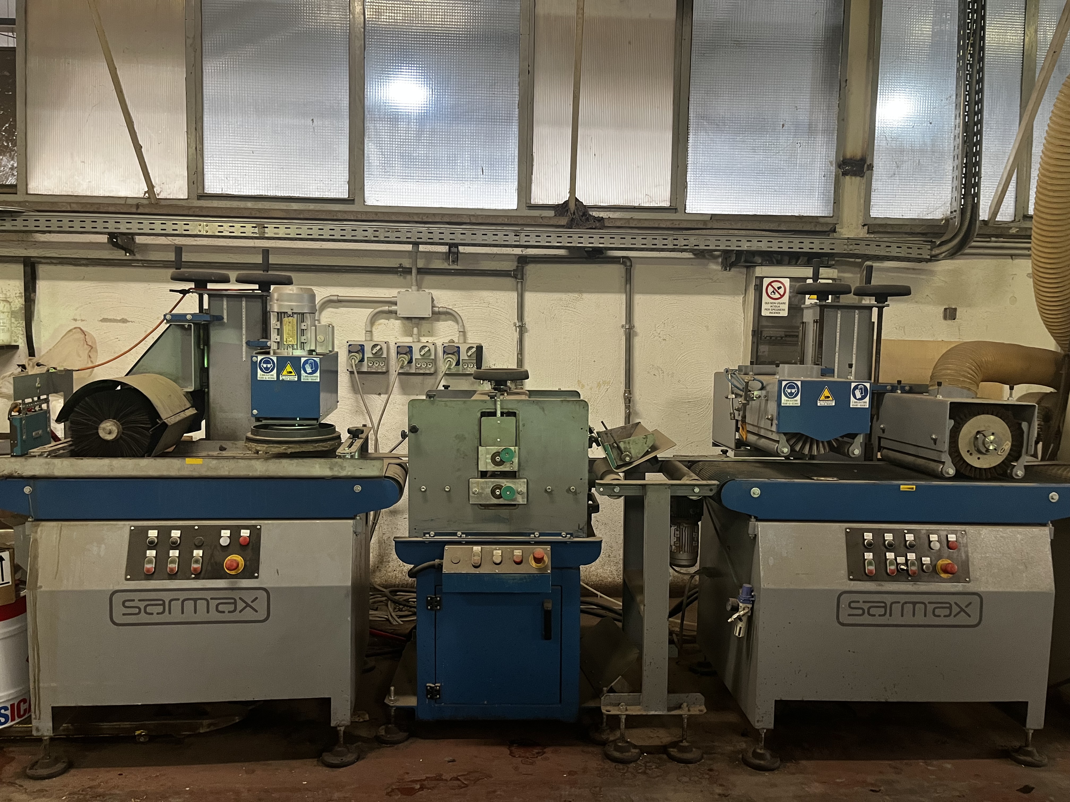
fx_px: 804
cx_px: 535
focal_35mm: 26
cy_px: 401
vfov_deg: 53.1
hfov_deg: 67.3
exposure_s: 1/50
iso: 320
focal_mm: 5.1
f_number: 1.6
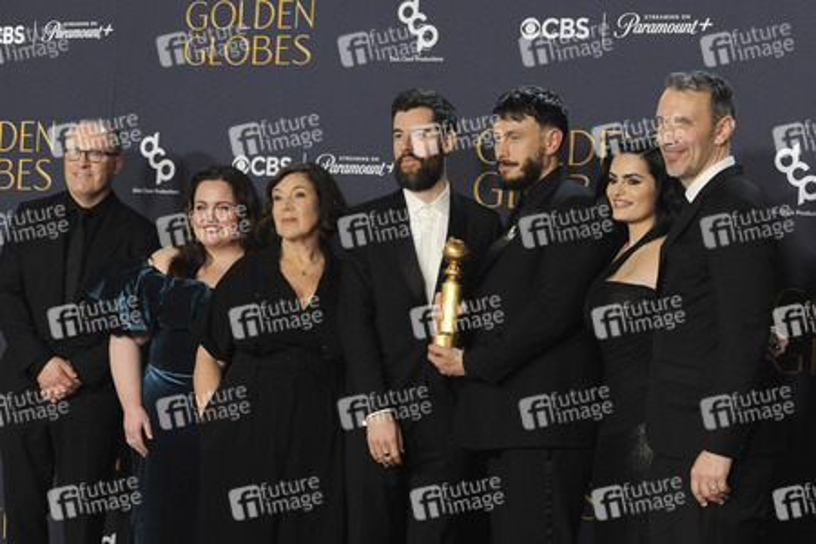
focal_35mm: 80
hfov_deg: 25.4
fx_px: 1813
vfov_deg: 17.1
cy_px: 272
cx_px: 408
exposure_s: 1/125
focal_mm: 80
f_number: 5
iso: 2500
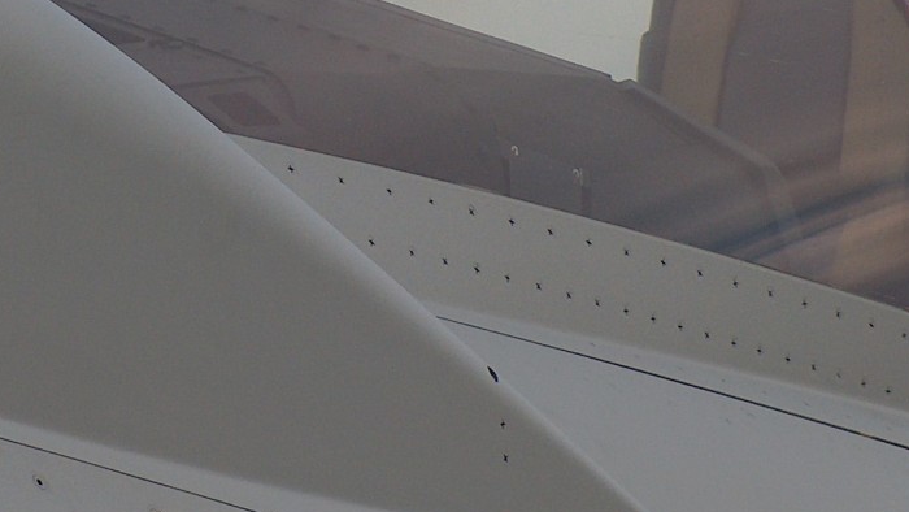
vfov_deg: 2.2
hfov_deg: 4.0
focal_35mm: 542
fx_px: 13066
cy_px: 164
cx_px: 116
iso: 100
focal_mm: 44.63
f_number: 4.3
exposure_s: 1/461
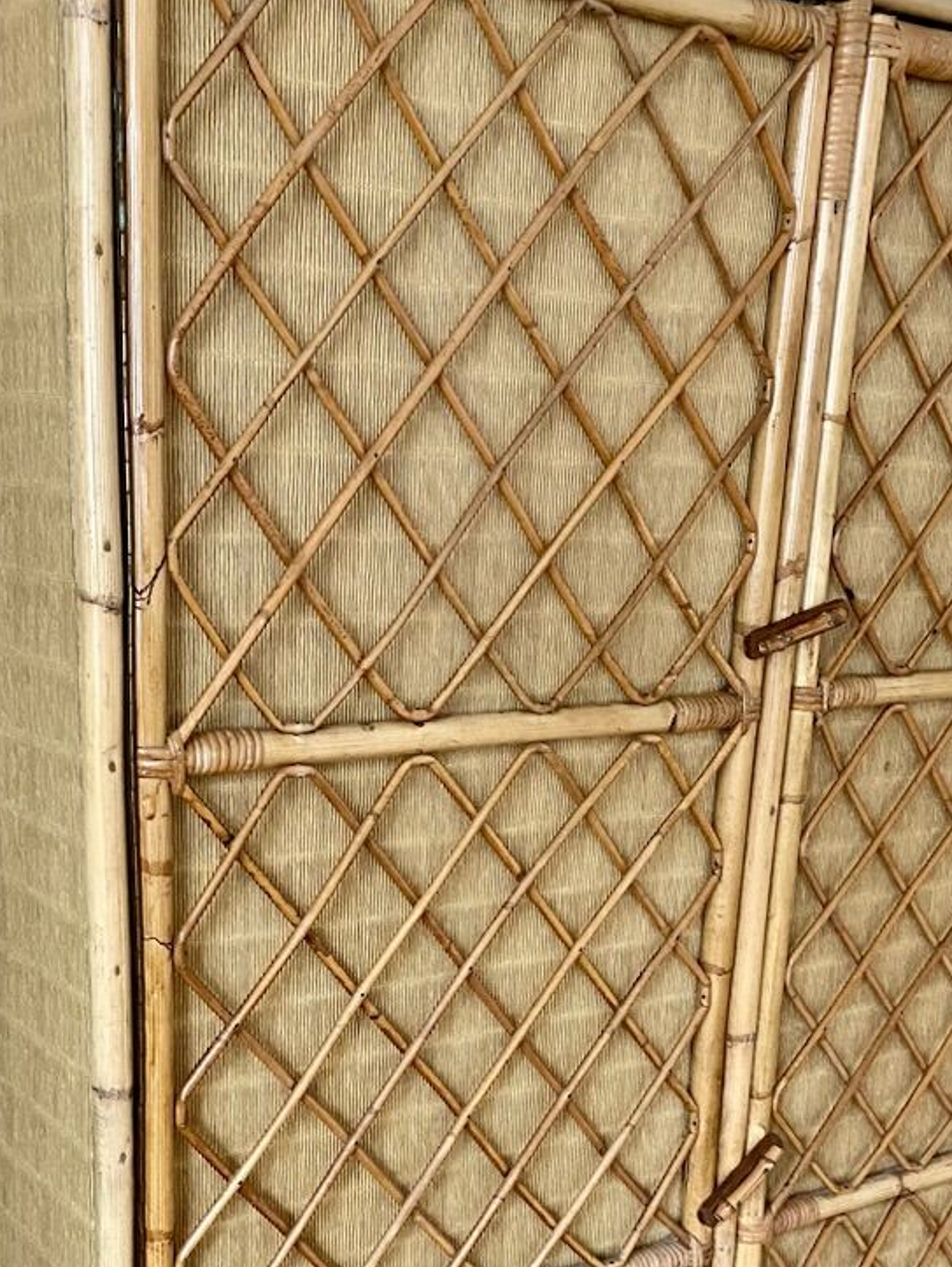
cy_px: 978
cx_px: 344
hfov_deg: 31.4
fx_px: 1685
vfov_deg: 39.9
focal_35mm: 46
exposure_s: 1/31
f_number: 1.8
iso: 640
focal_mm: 4.25
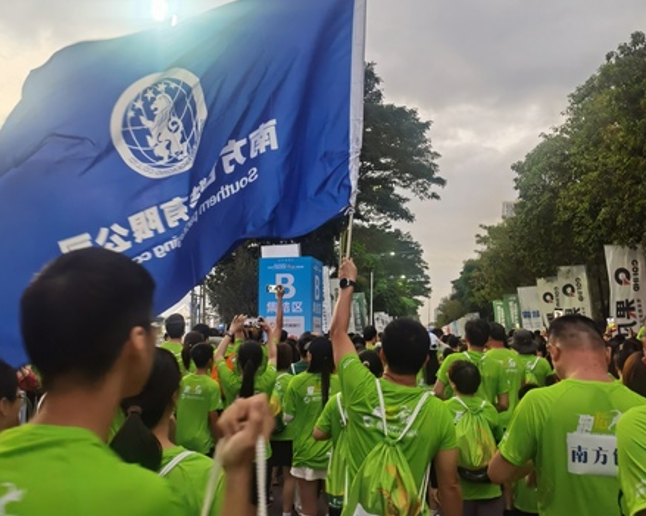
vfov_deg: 41.1
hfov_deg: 50.3
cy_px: 229
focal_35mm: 36
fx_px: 688
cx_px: 321
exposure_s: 1/60
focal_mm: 6.71
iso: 320
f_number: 1.9
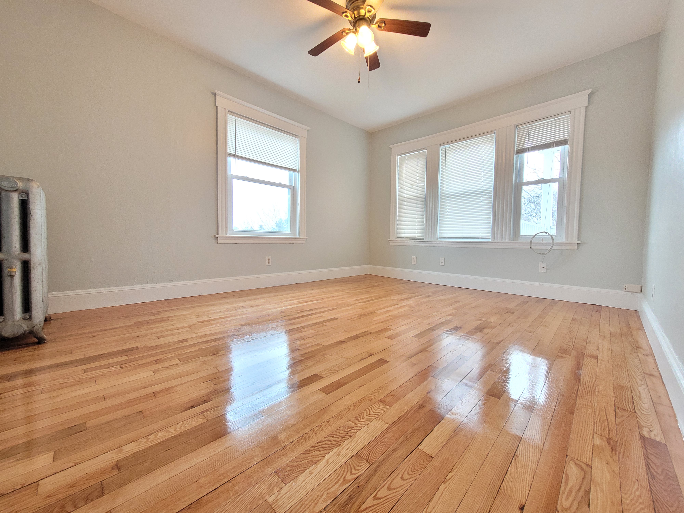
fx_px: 257
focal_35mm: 13
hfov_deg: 106.2
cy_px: 256
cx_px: 342
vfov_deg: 89.9
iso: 320
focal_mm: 1.74
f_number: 2.2
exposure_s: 1/40
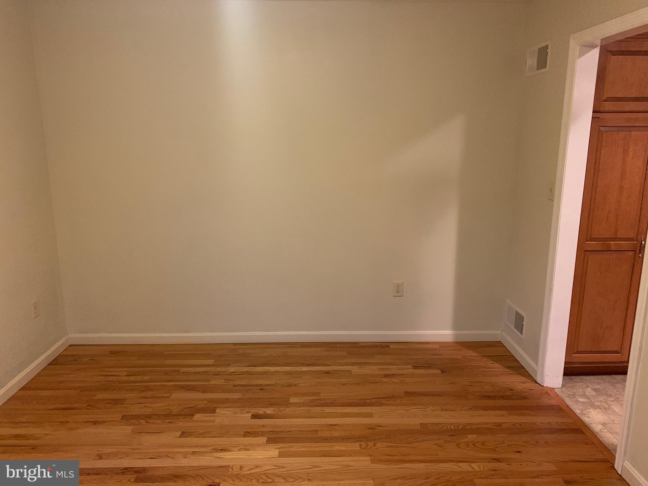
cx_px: 324
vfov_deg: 53.1
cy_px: 243
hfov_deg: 67.3
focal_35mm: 26
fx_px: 487
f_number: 1.8
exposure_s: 1/30
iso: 400
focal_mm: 4.25
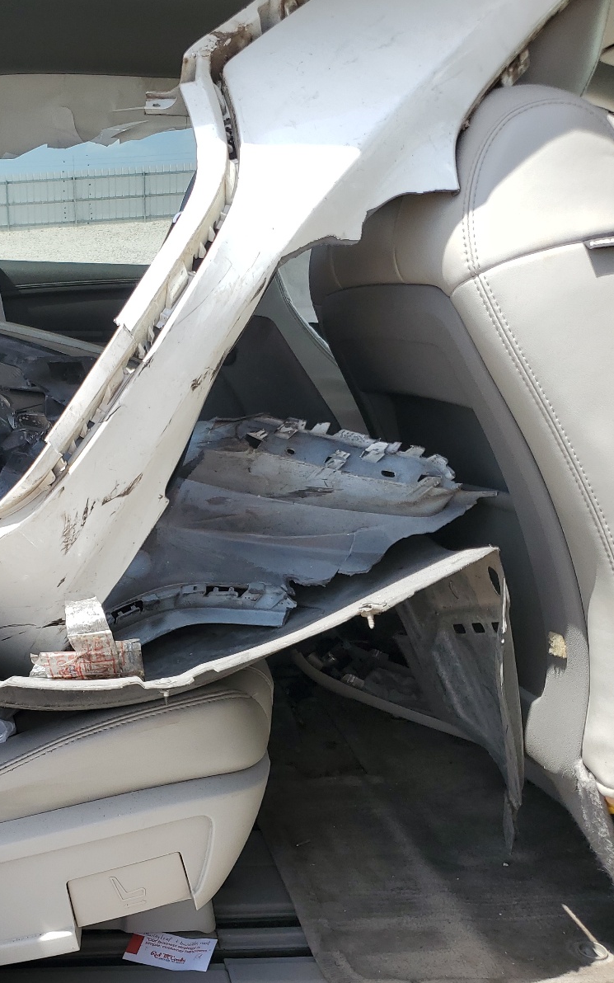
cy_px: 492
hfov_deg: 33.2
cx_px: 98
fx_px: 991
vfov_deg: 52.7
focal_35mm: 37
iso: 50
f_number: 1.5
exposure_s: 1/1000
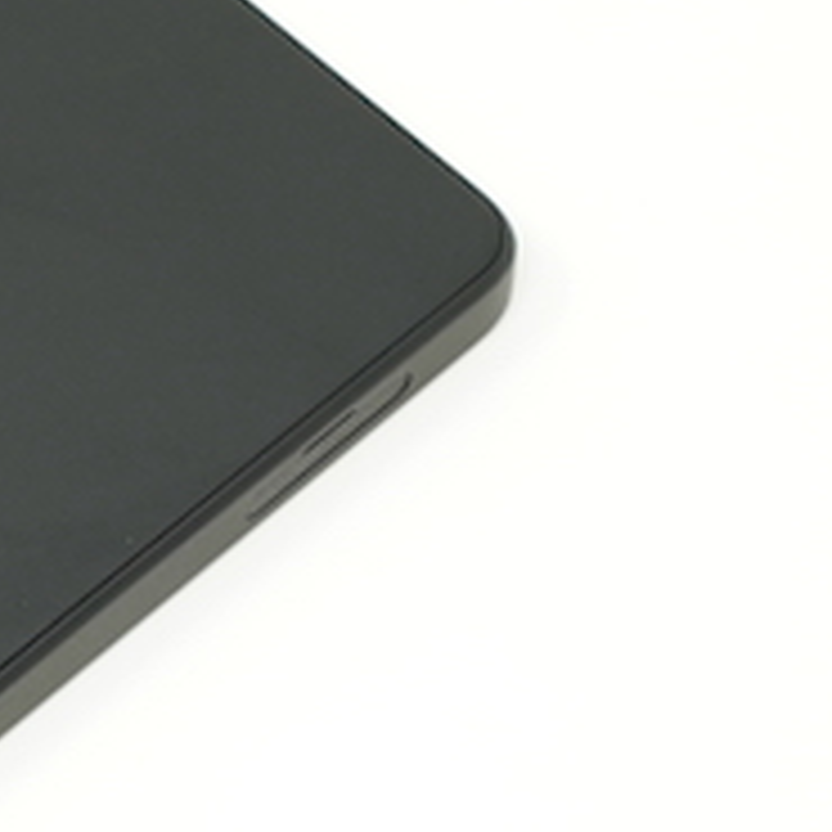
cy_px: 549
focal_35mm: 308
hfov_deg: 5.6
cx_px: -378
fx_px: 8375
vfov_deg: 5.7
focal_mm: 75
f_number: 6.3
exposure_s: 1/60
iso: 800
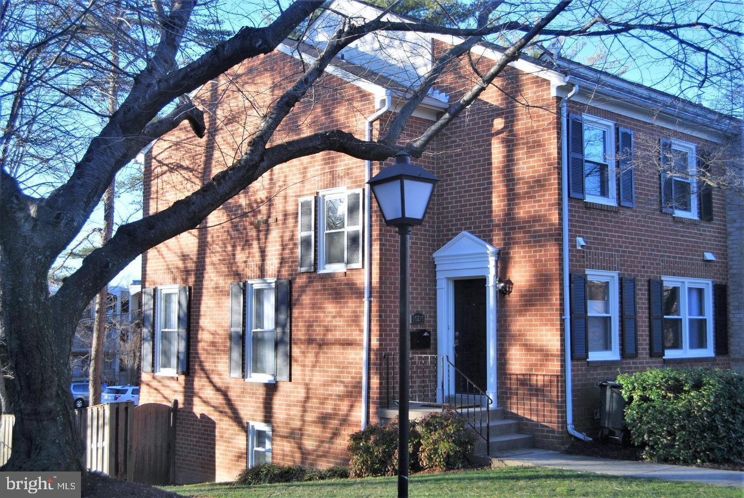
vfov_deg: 29.9
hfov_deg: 43.6
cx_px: 372
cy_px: 249
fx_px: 931
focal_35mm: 45
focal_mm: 30
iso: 125
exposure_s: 1/125
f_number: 5.6
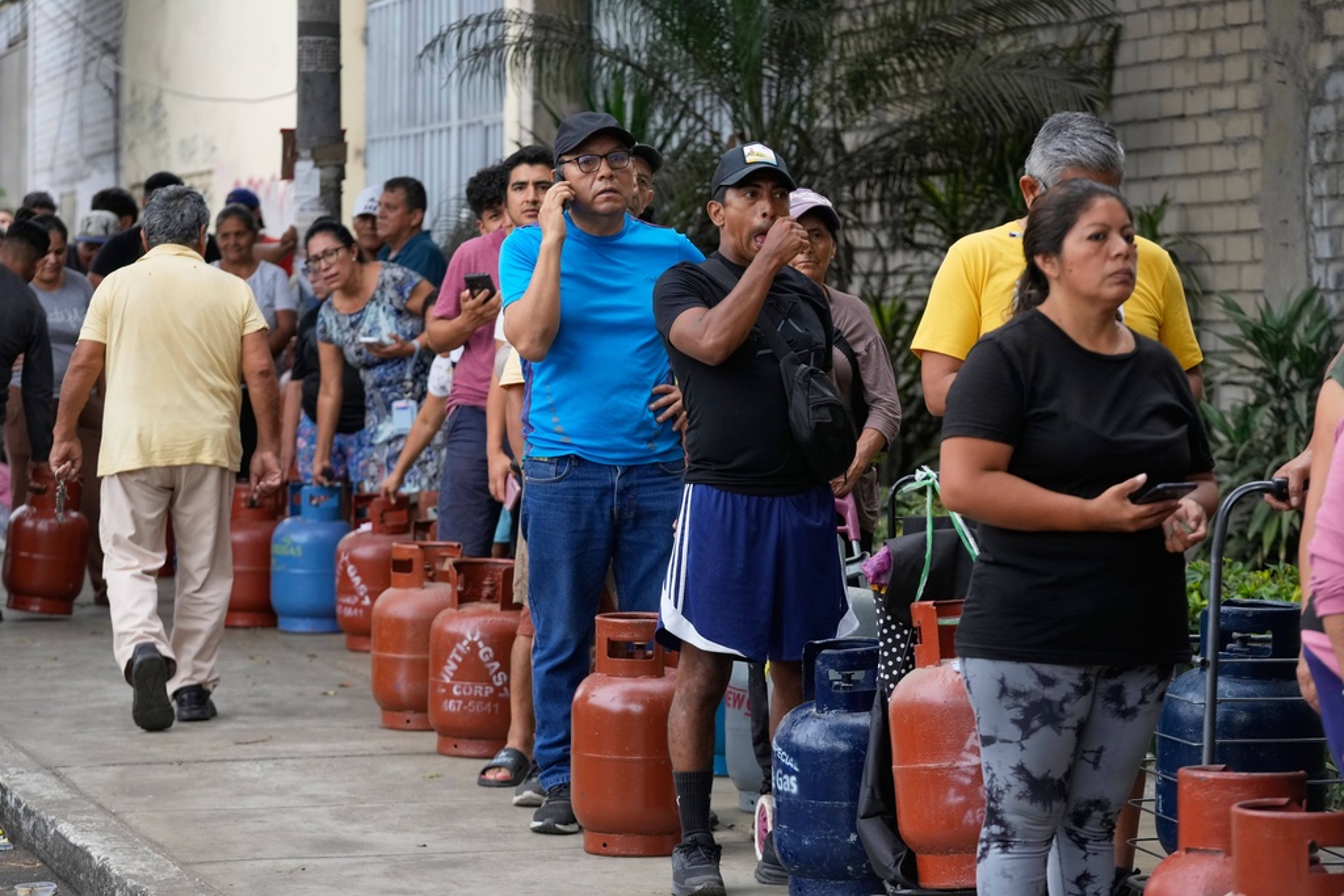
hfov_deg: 17.1
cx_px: 672
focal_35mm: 120
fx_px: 4480
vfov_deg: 11.4
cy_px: 448
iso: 800
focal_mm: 120
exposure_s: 1/320
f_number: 5
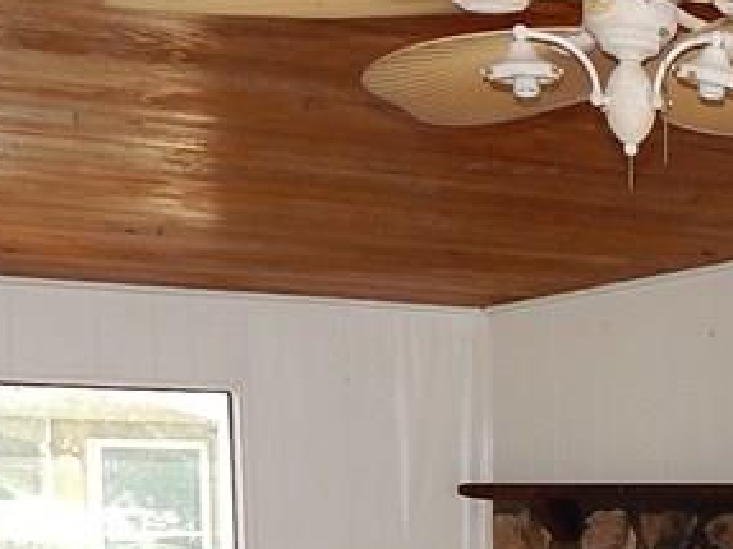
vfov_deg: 17.0
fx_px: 1736
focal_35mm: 82
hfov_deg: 21.0
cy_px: 705
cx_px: 1024
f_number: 3
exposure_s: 1/30
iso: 200
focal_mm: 4
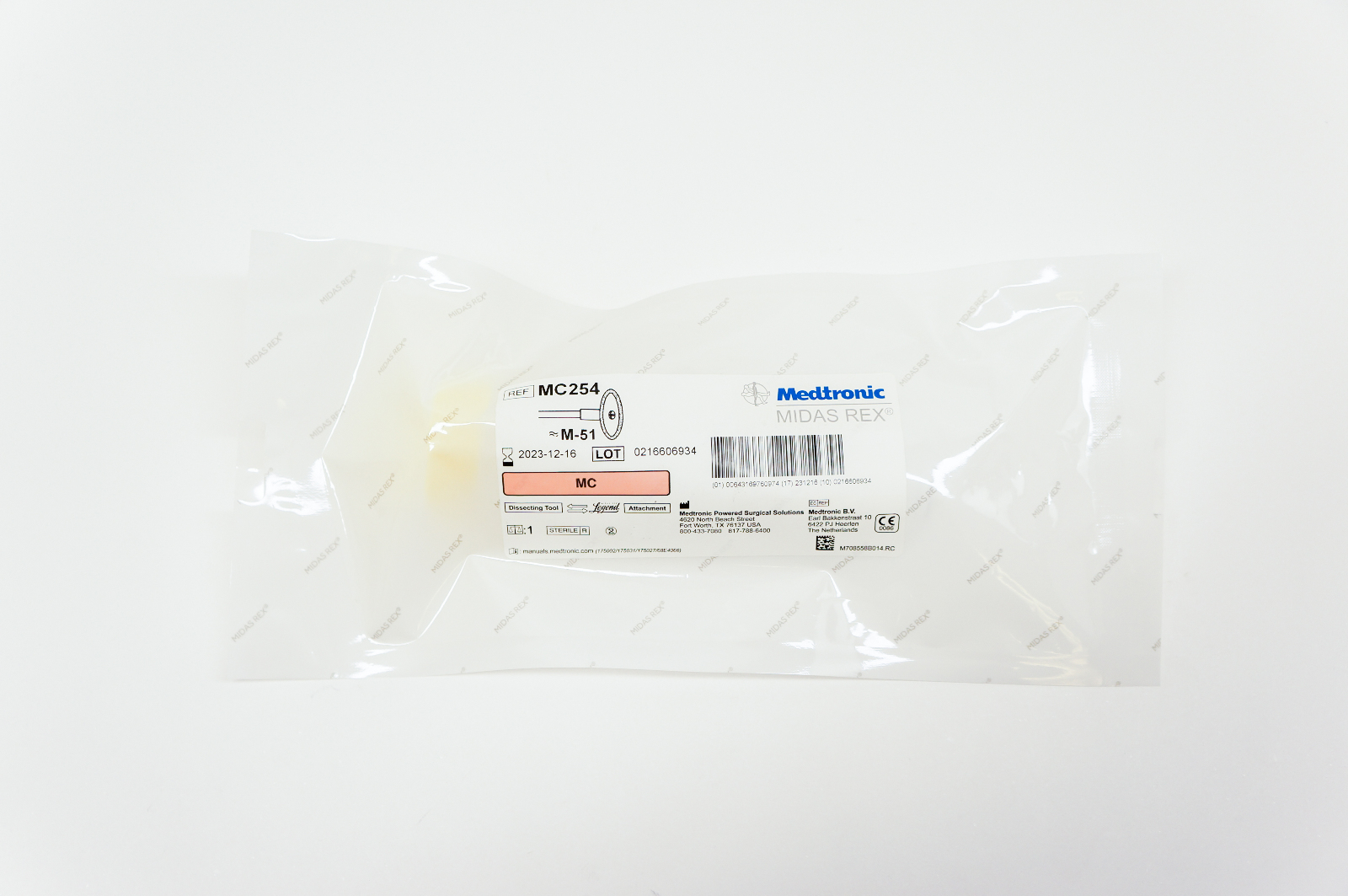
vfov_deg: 38.3
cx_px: 674
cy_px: 448
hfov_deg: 55.2
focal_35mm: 34
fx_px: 1290
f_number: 4
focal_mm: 23
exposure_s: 1/200
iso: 200
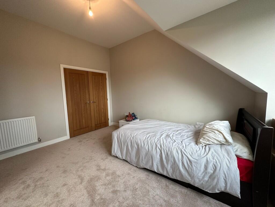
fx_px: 111
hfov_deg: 102.1
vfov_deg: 85.7
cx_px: 138
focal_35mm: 14
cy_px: 104
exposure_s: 1/100
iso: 200
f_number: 2.2
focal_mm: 2.22
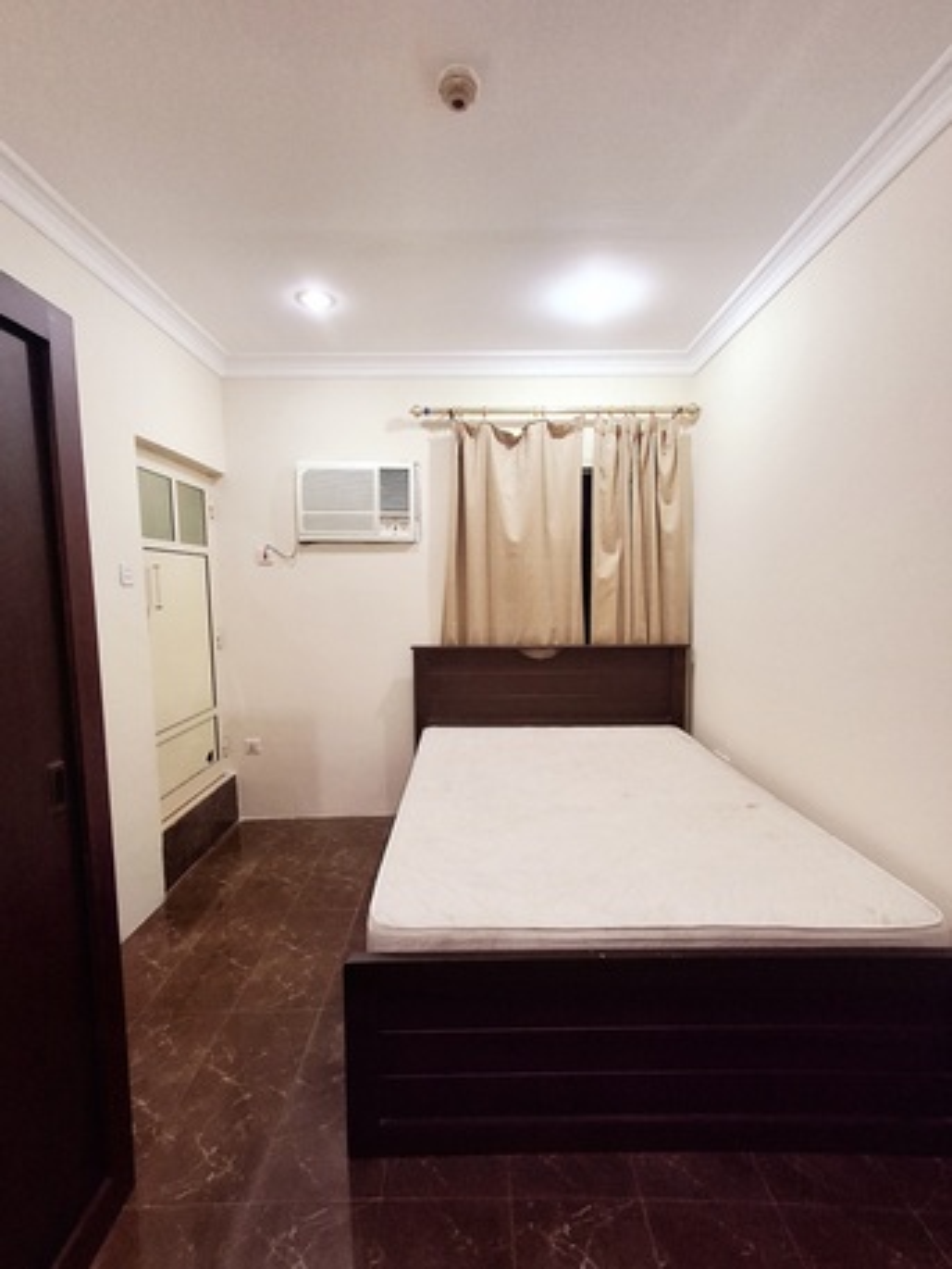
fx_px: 586
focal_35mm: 16
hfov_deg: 78.1
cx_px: 476
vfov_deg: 94.5
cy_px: 634
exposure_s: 1/50
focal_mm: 1.64
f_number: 2.2
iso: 200
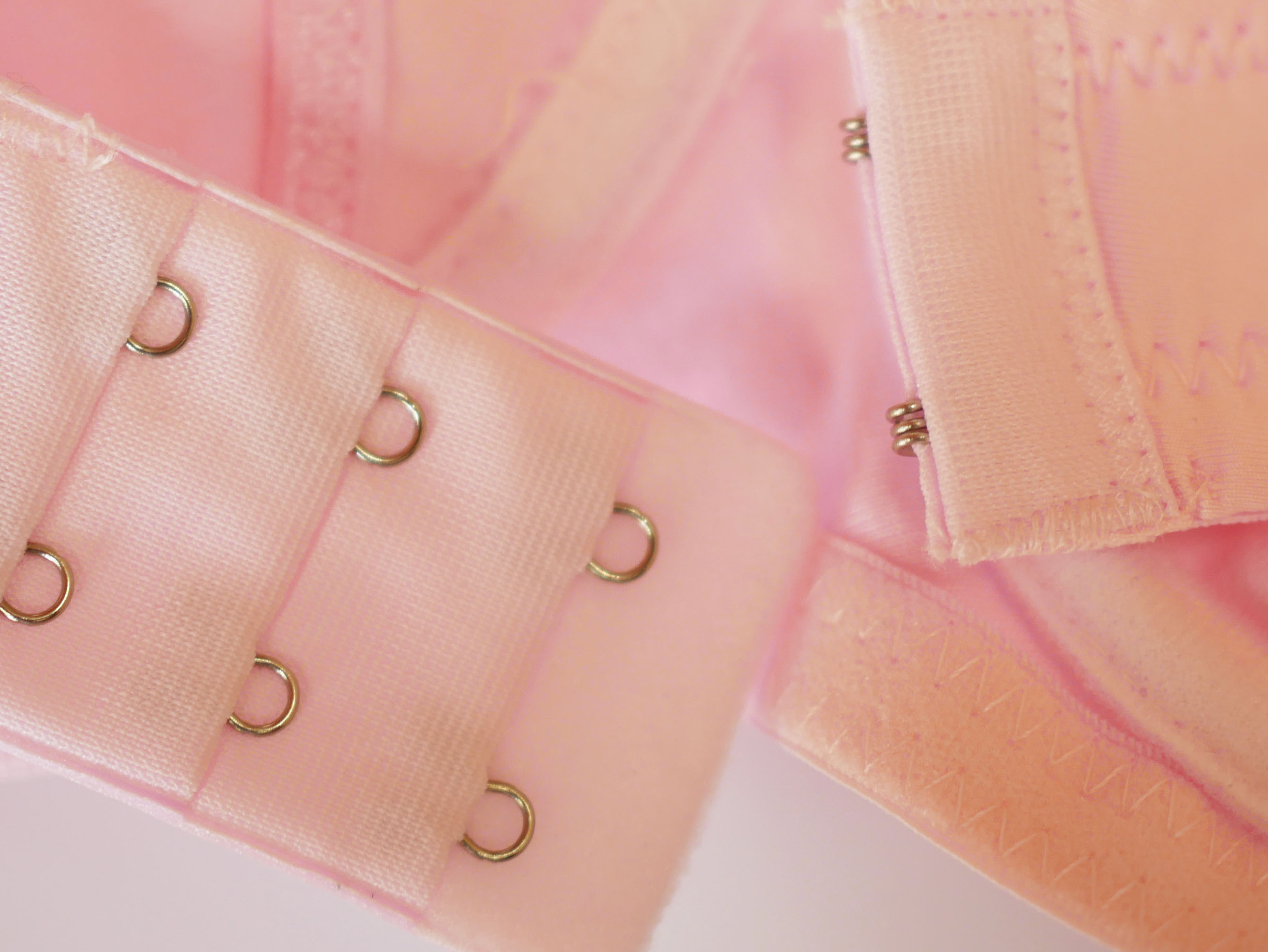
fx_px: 3115
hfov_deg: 23.0
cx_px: 648
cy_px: 264
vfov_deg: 17.3
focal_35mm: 85
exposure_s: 1/125
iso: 200
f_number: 2
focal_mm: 25
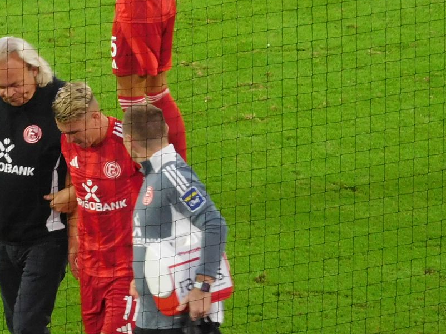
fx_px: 6427
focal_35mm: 499
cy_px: 373
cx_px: 90
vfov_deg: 3.0
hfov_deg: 4.0
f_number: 5.4
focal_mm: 35.7
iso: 400
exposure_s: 1/80
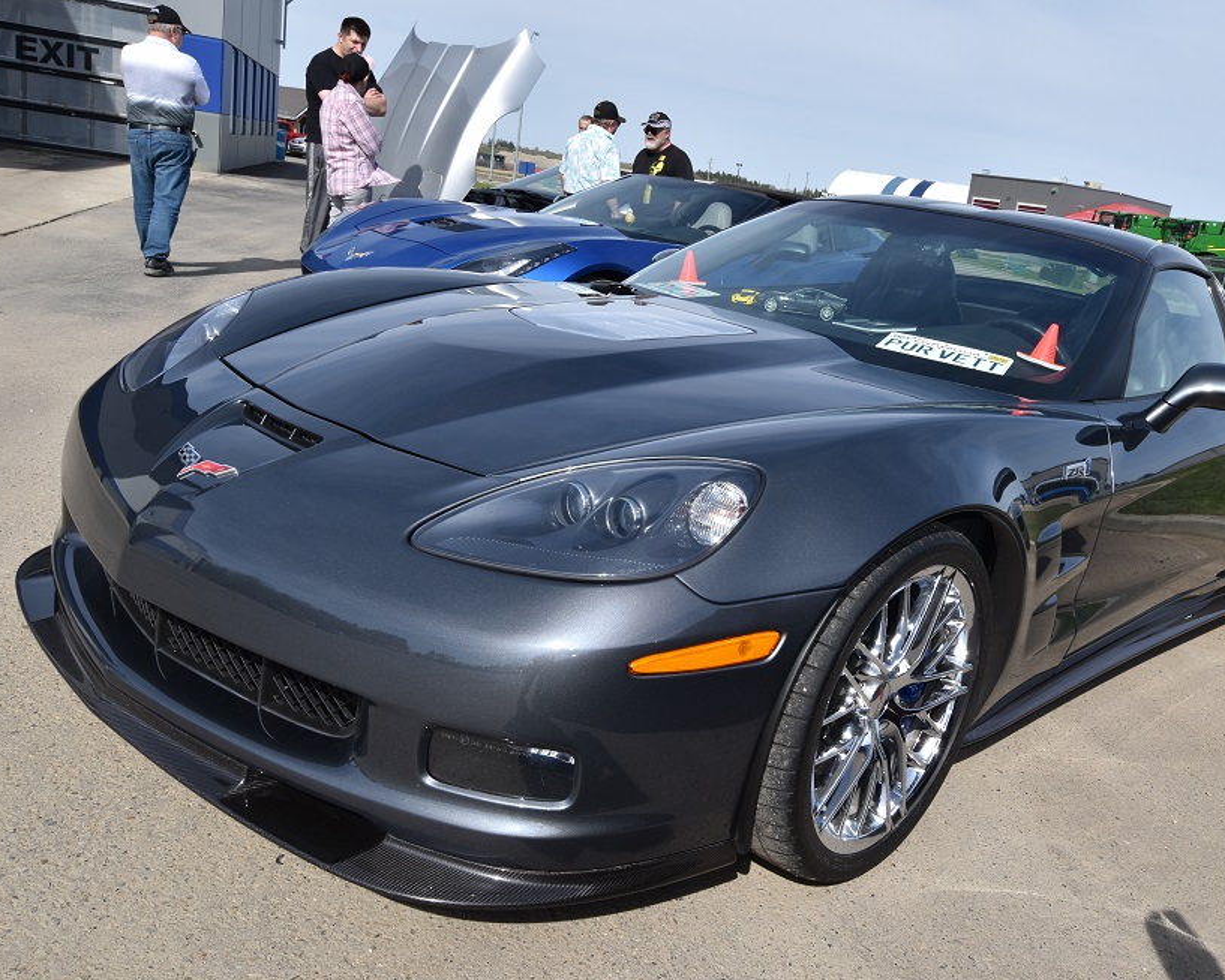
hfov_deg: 57.0
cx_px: 691
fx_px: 1124
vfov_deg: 47.1
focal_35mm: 31
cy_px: 486
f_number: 11
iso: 100
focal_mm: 18
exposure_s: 1/200
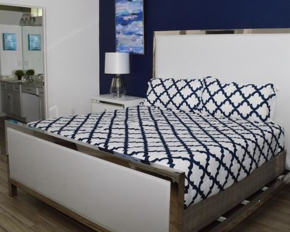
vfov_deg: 40.1
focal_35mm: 37
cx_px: 165
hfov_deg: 48.9
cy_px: 109
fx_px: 318
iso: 400
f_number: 22
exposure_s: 1/60
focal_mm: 18
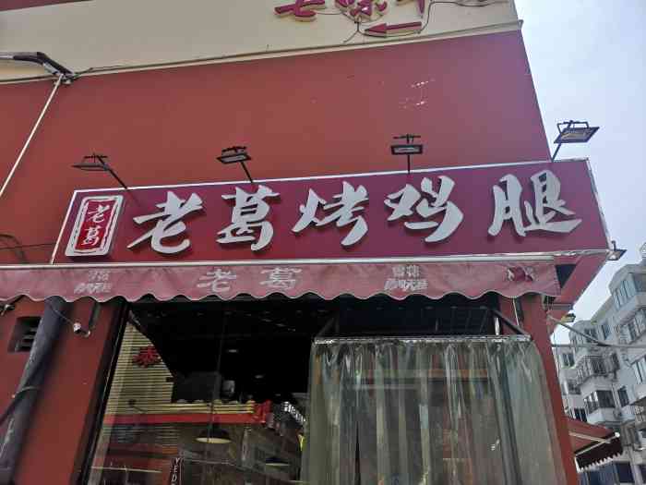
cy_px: 242
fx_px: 504
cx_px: 323
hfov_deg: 65.3
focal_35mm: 27
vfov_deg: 51.4
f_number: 1.8
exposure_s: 1/1667
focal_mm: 3.95
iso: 50
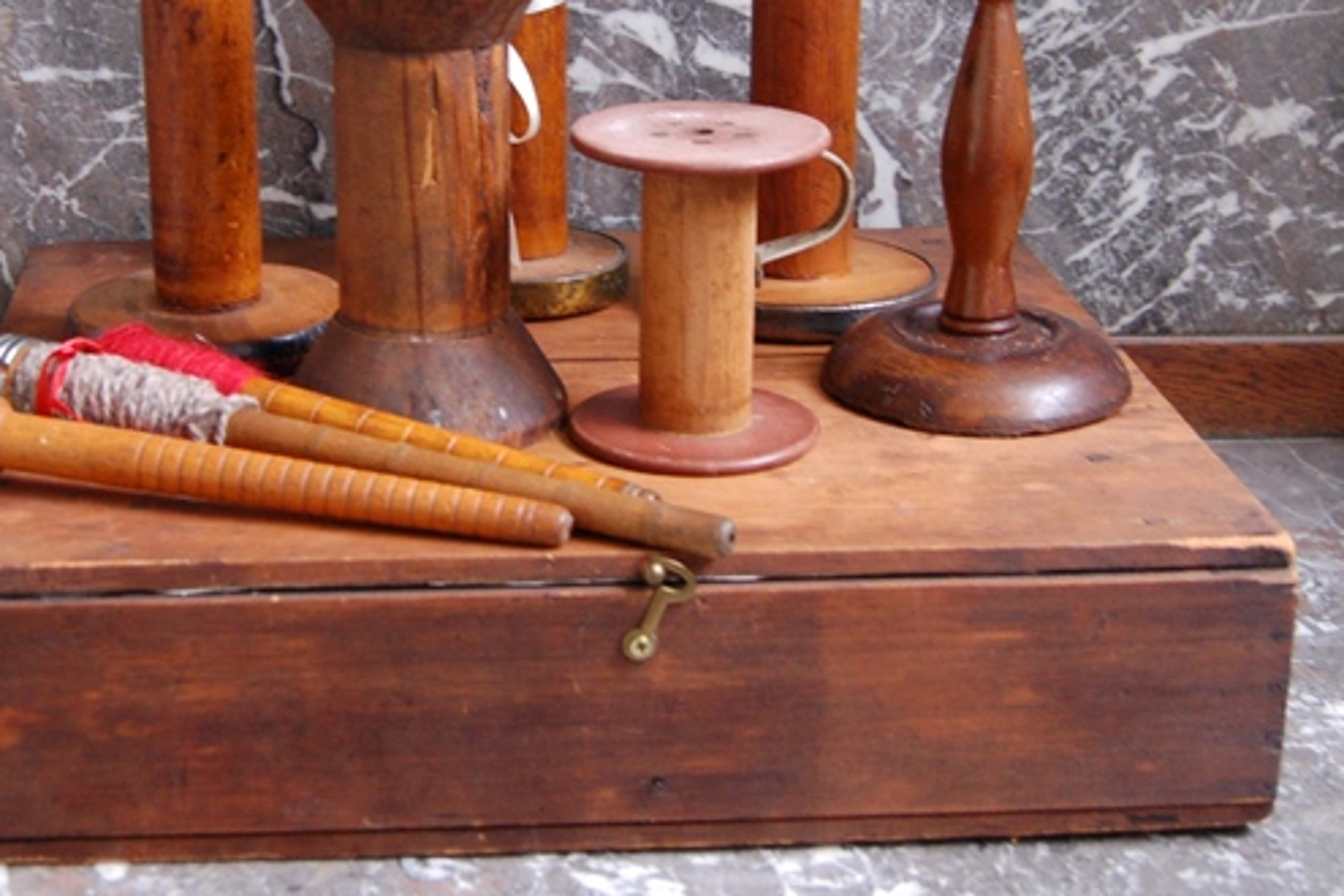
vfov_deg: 18.9
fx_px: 2650
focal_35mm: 71
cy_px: 144
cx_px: 489
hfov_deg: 28.3
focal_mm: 26
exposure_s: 1/30
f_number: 4
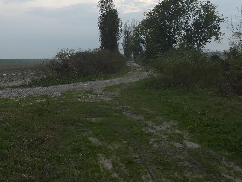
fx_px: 273
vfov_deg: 36.4
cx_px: 108
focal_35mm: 39
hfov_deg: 47.8
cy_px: 59
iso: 80
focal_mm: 3.6
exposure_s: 1/160
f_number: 2.8
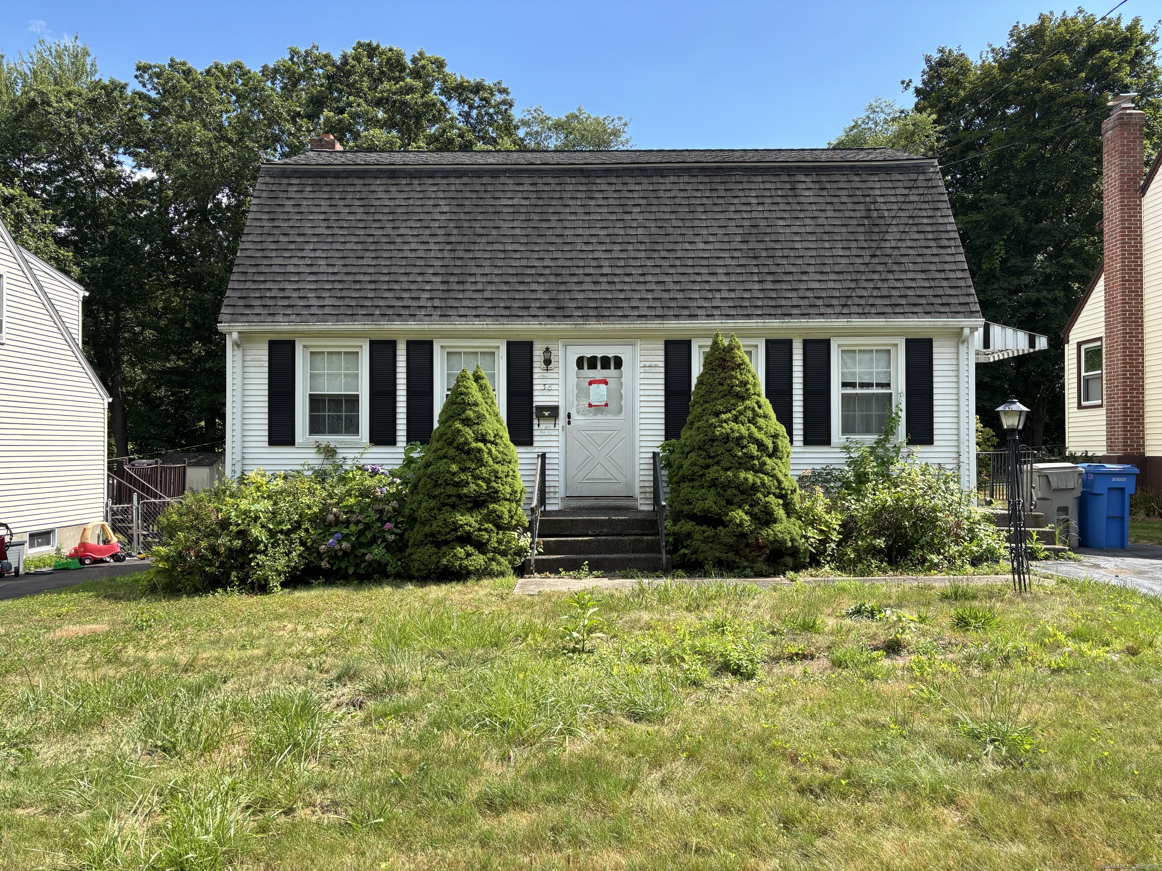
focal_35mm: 26
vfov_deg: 53.1
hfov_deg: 67.3
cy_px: 436
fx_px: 873
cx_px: 581
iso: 50
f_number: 1.6
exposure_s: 1/1437
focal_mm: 5.96
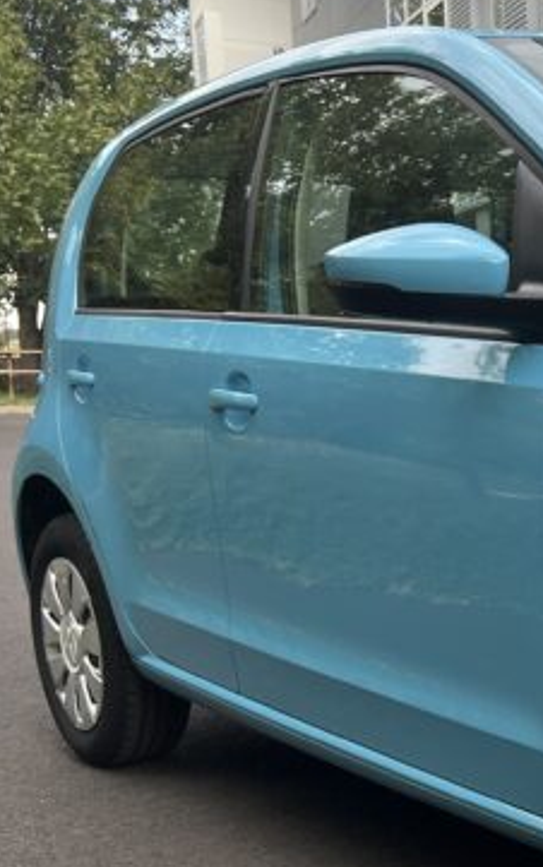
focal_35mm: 61
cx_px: 901
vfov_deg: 33.3
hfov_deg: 18.1
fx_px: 1443
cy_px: 528
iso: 50
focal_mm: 5.7
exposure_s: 1/611
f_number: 1.5
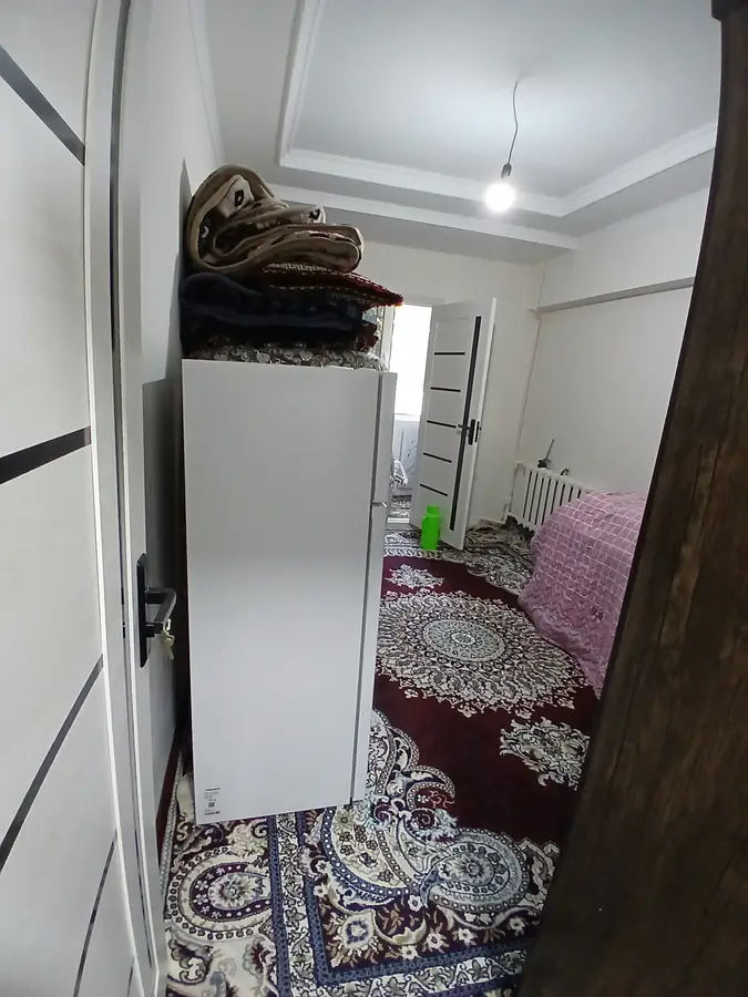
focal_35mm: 17
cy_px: 498
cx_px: 374
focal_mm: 1.4
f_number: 2.2
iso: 320
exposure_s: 1/25
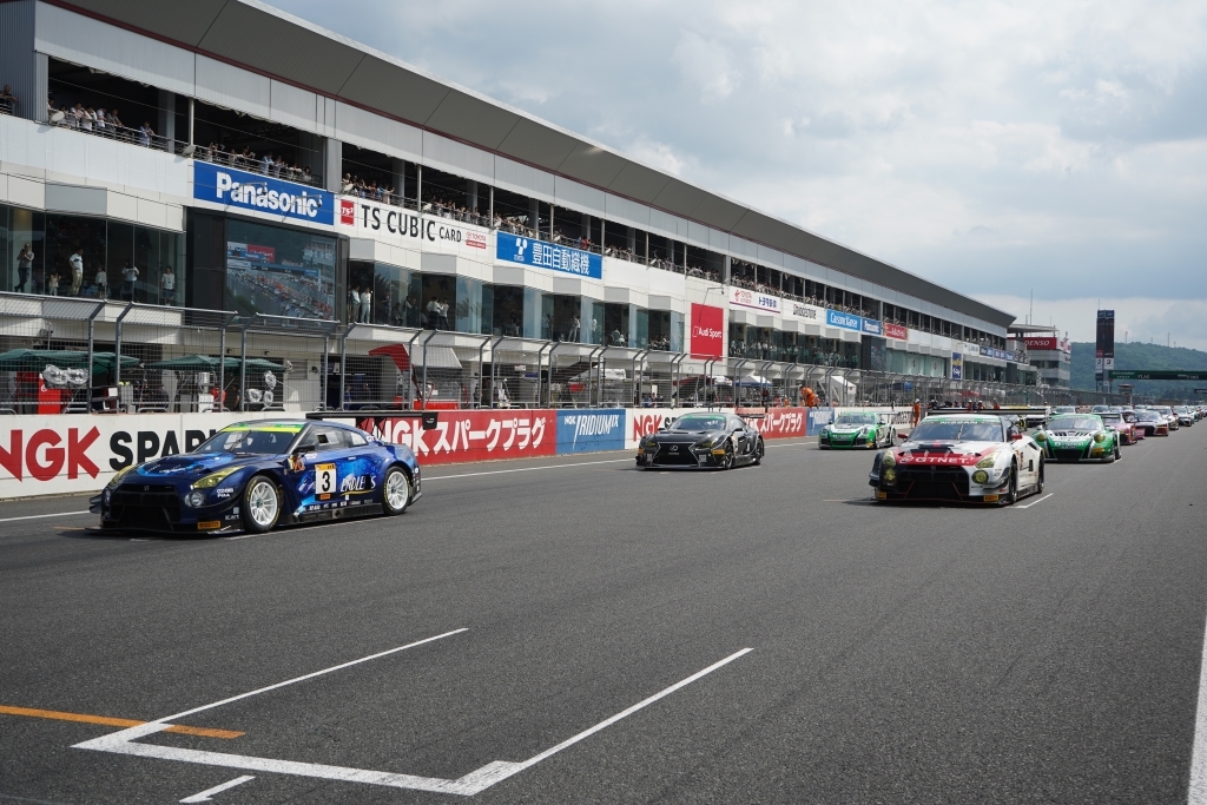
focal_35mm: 40
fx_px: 1341
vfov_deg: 33.4
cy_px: 402
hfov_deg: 48.5
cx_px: 604
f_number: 7.1
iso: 100
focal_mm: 40
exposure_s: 1/400
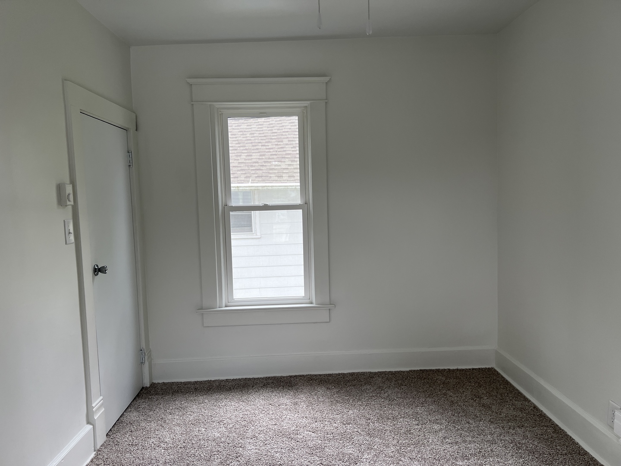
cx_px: 310
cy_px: 233
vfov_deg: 53.1
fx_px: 466
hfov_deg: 67.3
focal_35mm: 26
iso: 50
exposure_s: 1/121
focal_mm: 5.7
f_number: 1.5
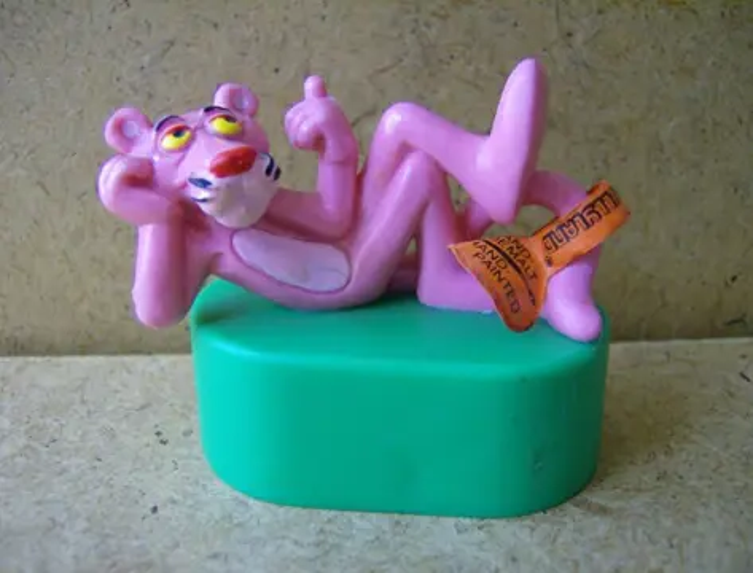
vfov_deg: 40.0
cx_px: 376
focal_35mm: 36
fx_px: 787
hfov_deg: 51.1
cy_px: 286
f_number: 2.8
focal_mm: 6
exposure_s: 1/64
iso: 136
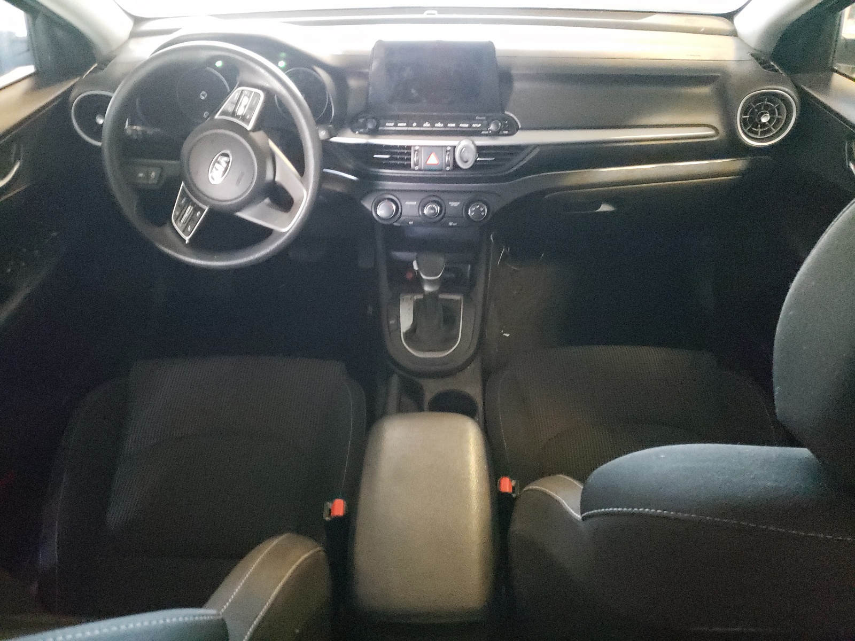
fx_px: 642
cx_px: 428
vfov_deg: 53.1
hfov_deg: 67.3
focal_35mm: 26
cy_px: 320
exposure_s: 1/24
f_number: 1.5
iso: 1230
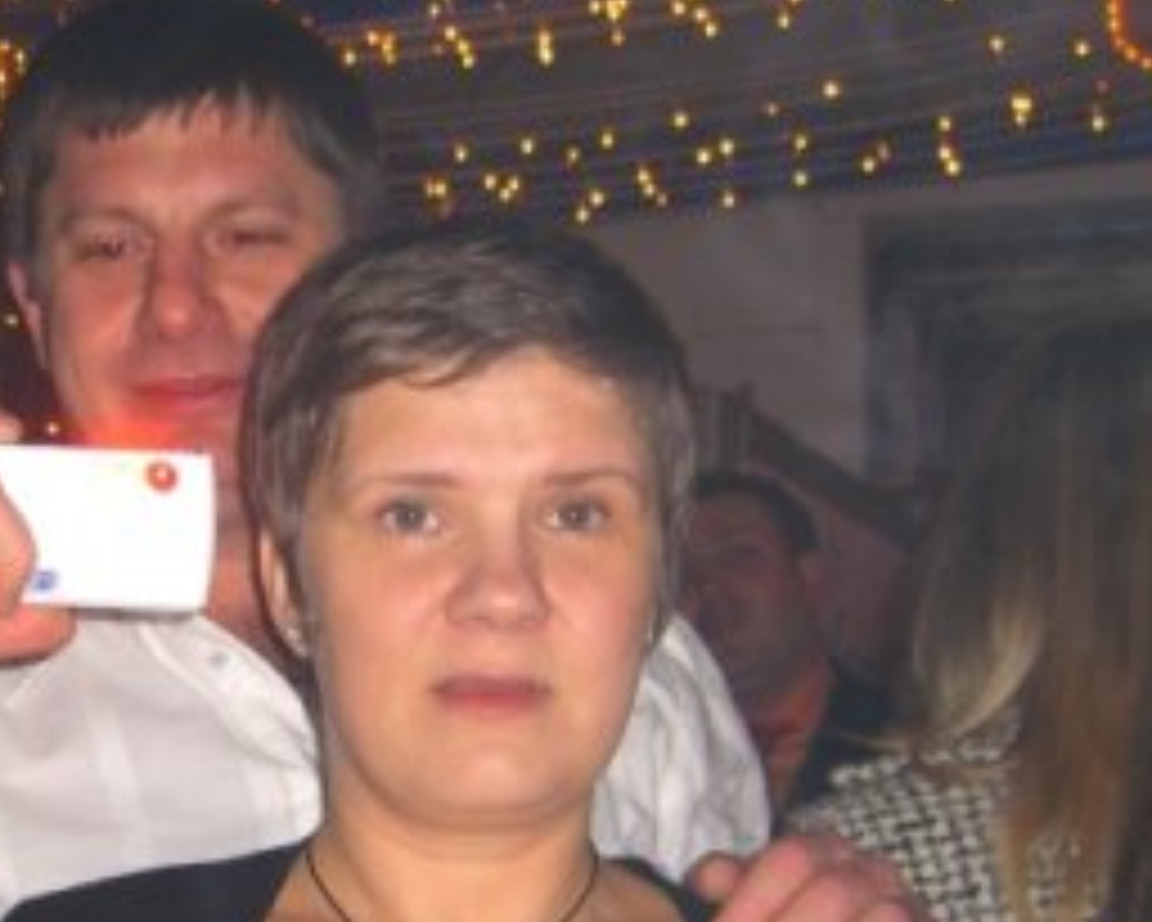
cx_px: 248
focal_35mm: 87
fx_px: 2967
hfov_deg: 21.7
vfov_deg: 17.5
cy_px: 769
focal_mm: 7.9
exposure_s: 1/60
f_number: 2.8
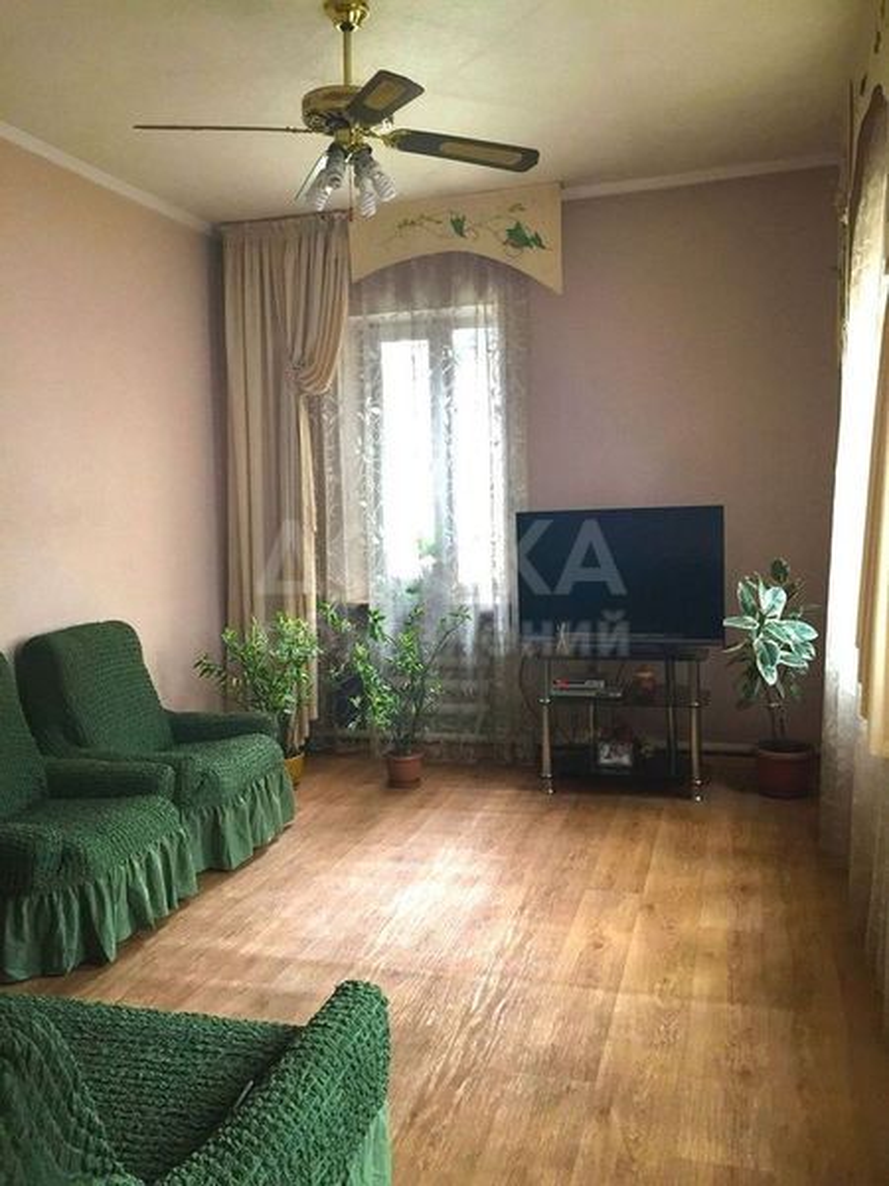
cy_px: 593
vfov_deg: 61.7
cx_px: 444
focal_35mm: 29
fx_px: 993
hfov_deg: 48.2
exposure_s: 1/30
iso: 32
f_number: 2.2
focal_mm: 4.15
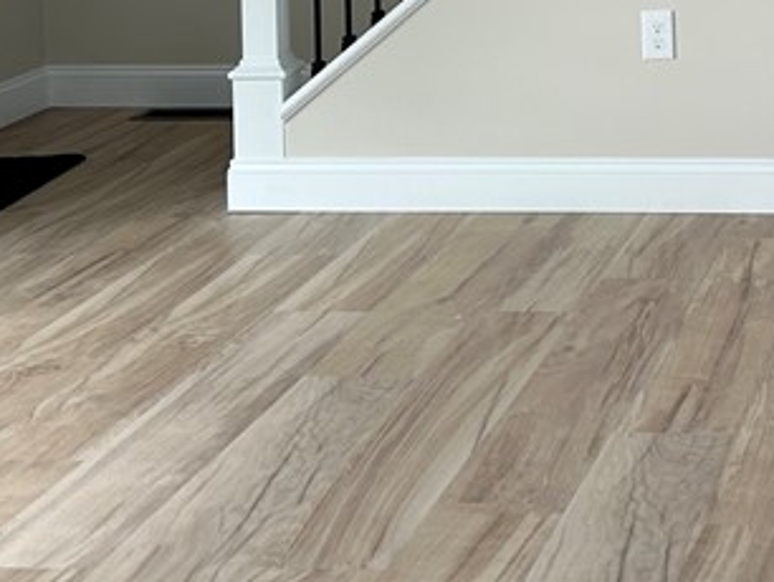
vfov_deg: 15.7
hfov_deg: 21.1
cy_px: -268
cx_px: 903
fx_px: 1947
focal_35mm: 87
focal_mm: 5.7
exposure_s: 1/121
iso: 40
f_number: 1.5
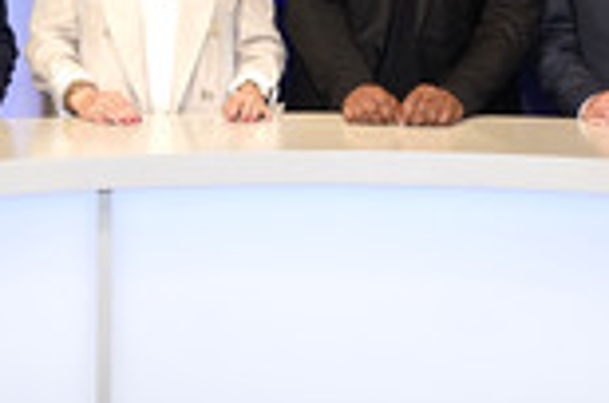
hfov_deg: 21.7
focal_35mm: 94
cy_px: 8
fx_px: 1587
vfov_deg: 14.3
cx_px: 247
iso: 2000
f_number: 5
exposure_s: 1/160
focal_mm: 32
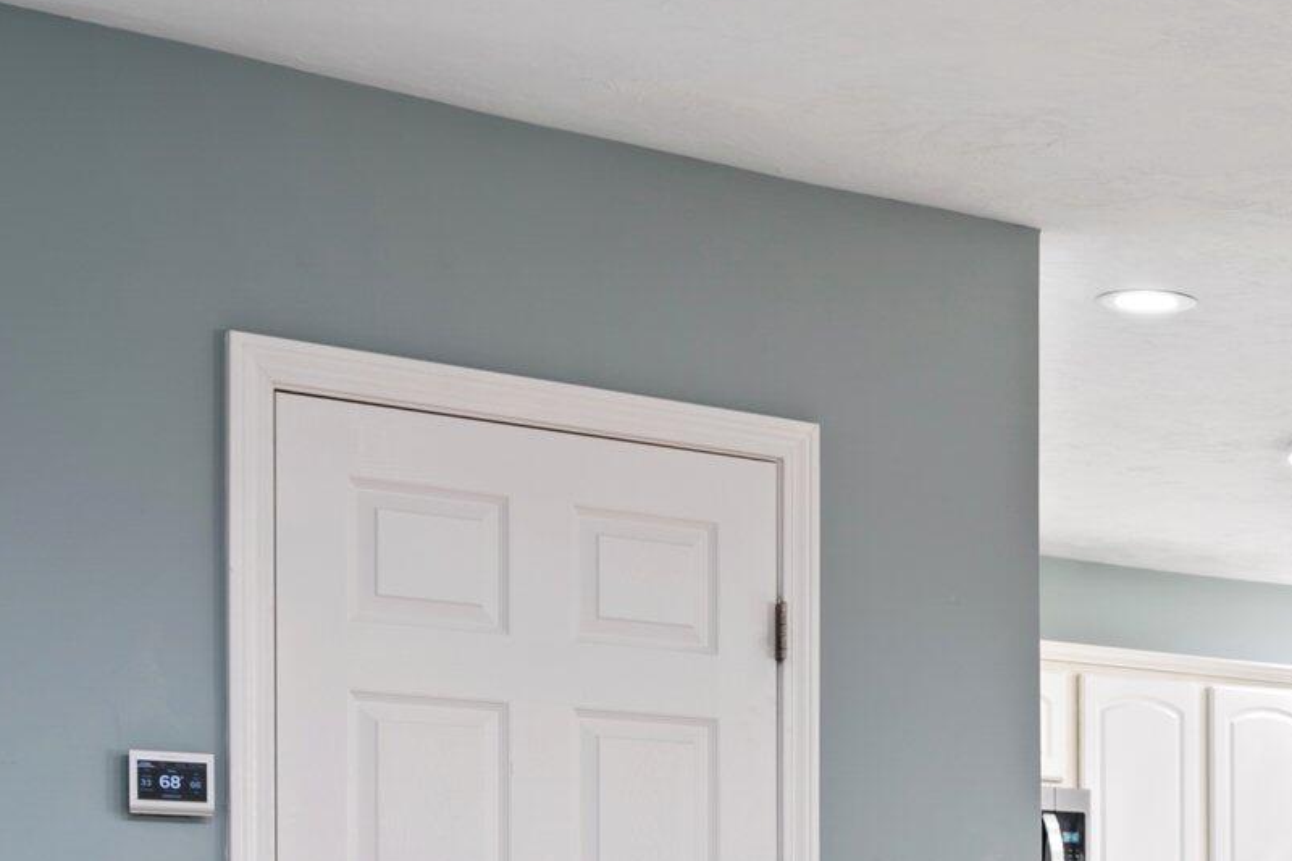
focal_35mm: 87
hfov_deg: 21.6
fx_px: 3121
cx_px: 1562
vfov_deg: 15.1
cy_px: 1078
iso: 64
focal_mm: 34
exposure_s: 2.5
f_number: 9
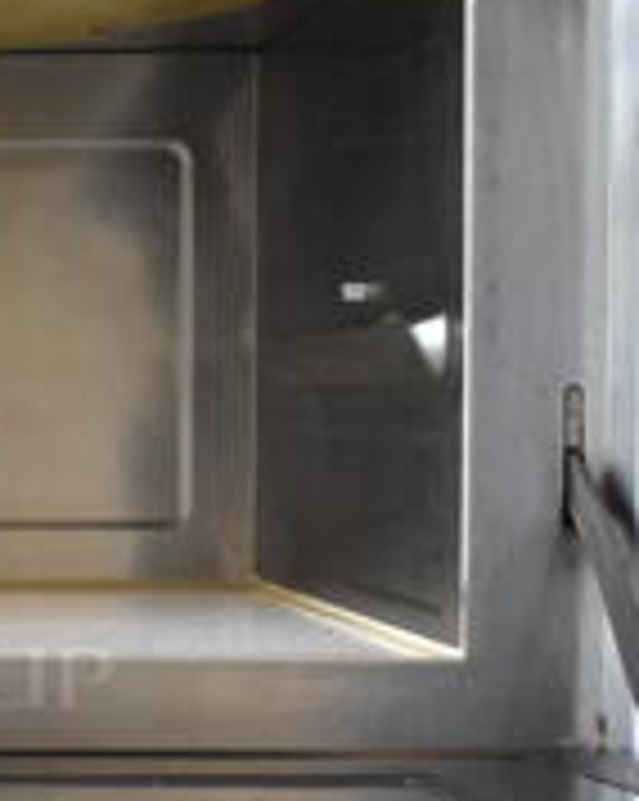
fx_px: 2060
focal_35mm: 87
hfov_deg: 16.0
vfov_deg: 22.0
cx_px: -346
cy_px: 490
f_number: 3.5
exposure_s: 1/125
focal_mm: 18
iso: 3200
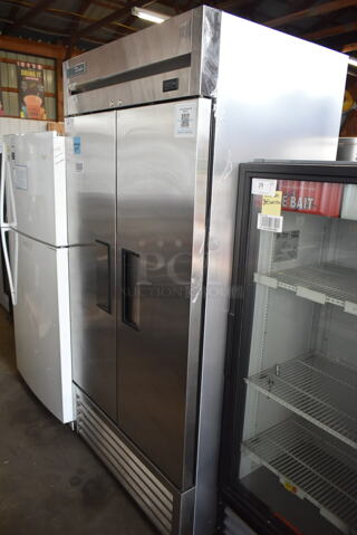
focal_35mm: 27
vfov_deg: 67.4
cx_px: 178
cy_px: 268
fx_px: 401
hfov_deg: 48.0
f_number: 3.5
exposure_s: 1/125
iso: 900
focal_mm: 18
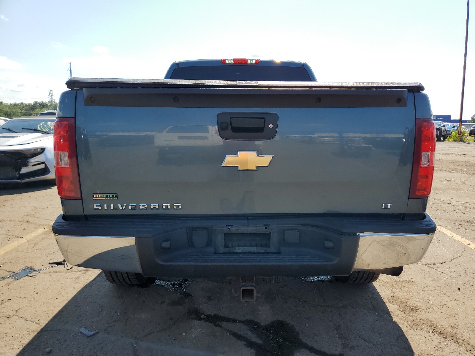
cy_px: 178
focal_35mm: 26
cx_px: 238
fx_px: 357
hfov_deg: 67.3
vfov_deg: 53.1
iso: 50
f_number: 1.5
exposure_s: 1/2500
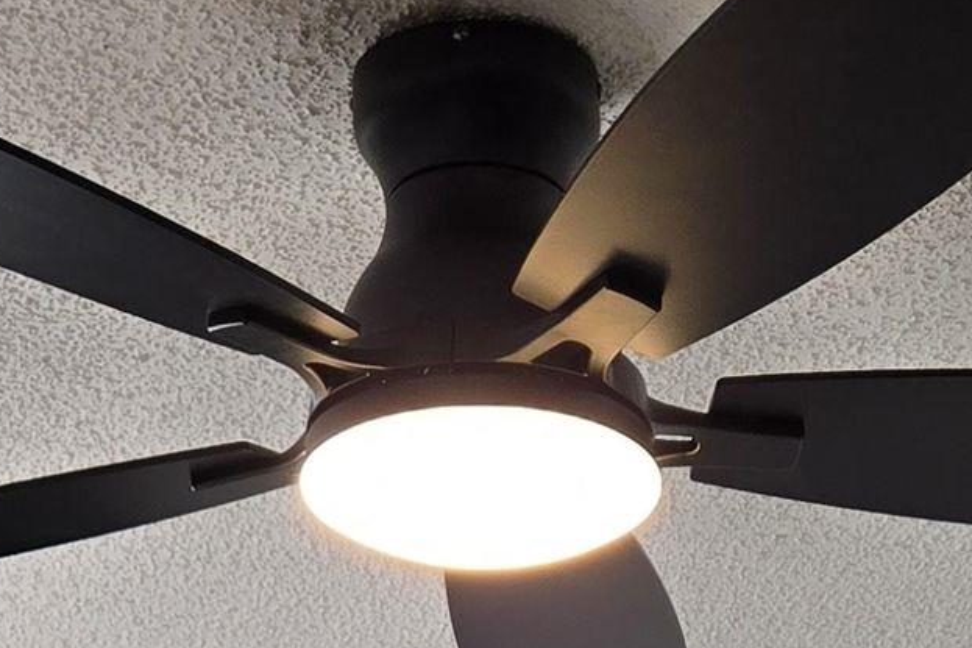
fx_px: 3185
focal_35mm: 118
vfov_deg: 10.2
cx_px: 676
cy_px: 1513
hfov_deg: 17.3
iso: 64
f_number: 1.8
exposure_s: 1/180
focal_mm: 5.4
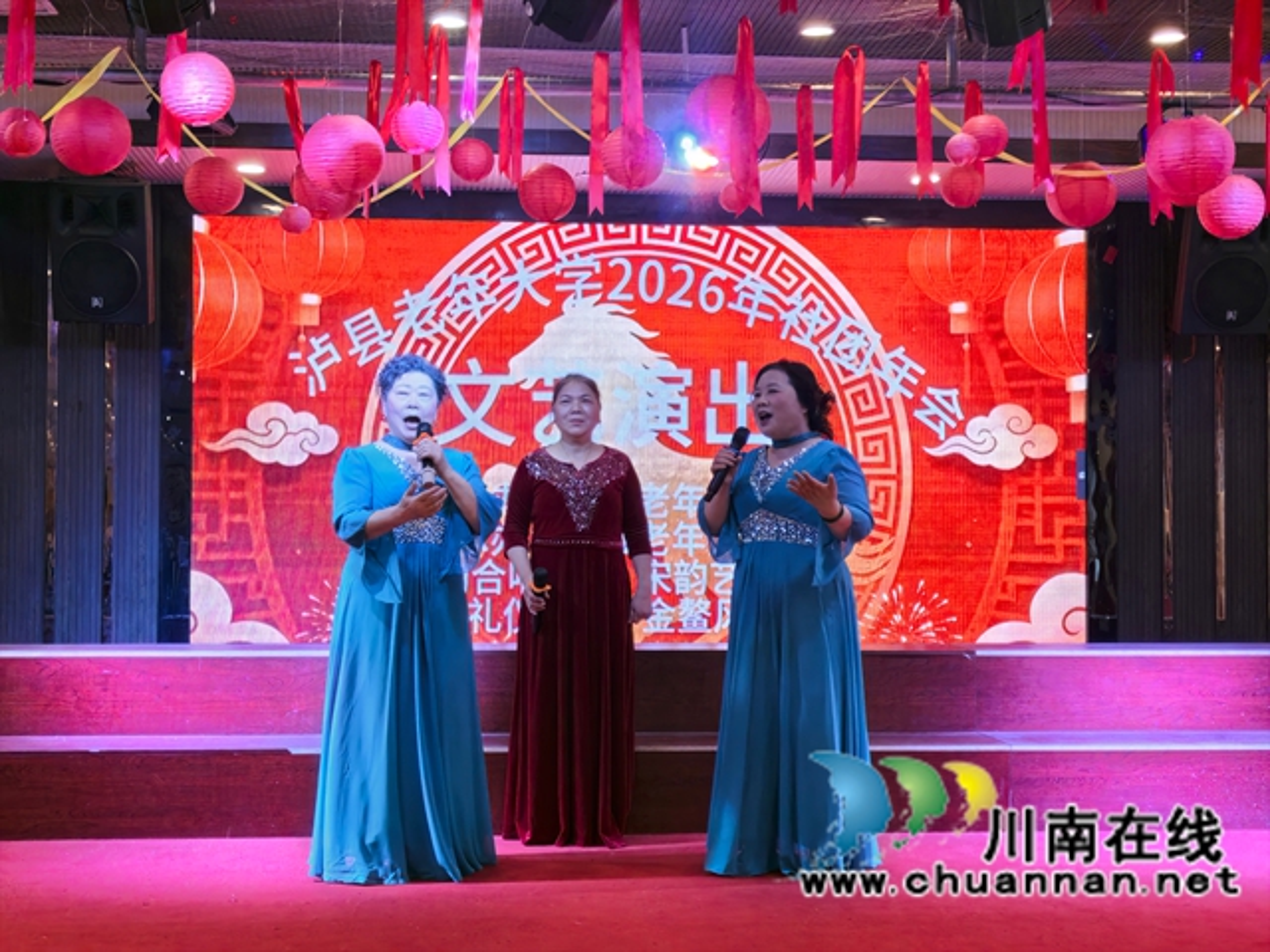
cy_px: 476
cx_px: 635
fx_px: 1981
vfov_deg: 27.0
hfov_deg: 35.5
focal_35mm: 54
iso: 80
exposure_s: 1/109
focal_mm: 5.52
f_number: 1.9
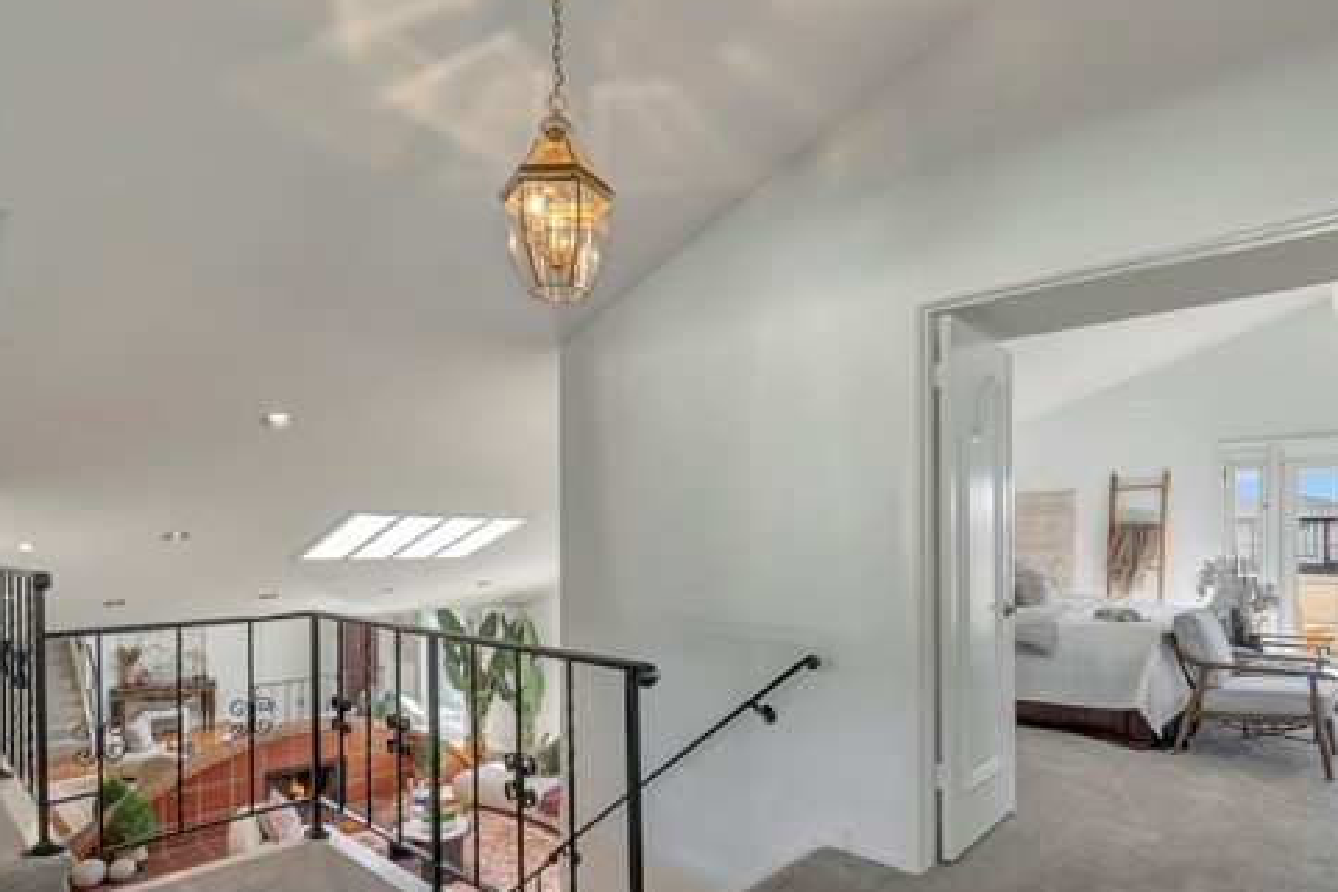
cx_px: 683
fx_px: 743
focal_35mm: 20
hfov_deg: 84.0
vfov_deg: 61.5
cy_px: 524
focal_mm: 10
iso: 100
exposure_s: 1/20
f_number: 5.6
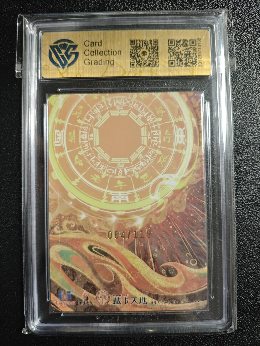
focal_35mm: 26
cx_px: 130
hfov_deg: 53.1
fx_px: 260
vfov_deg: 67.3
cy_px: 173
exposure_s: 1/200
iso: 800
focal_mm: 4.94
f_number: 1.5
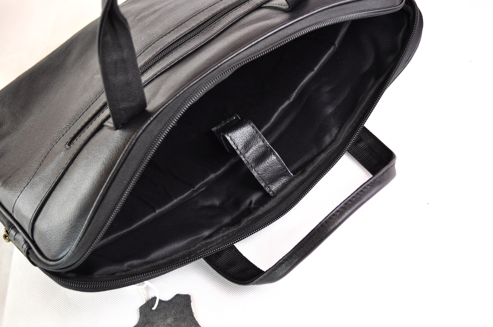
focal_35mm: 51
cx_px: 246
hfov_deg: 38.9
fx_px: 698
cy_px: 164
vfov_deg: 26.4
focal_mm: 34
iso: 125
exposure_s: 1/25
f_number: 5.6
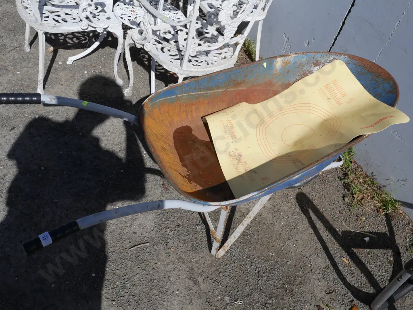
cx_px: 206
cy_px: 155
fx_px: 406
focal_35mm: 34
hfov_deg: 53.9
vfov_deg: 41.8
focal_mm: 17
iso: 200
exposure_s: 1/640
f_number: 10
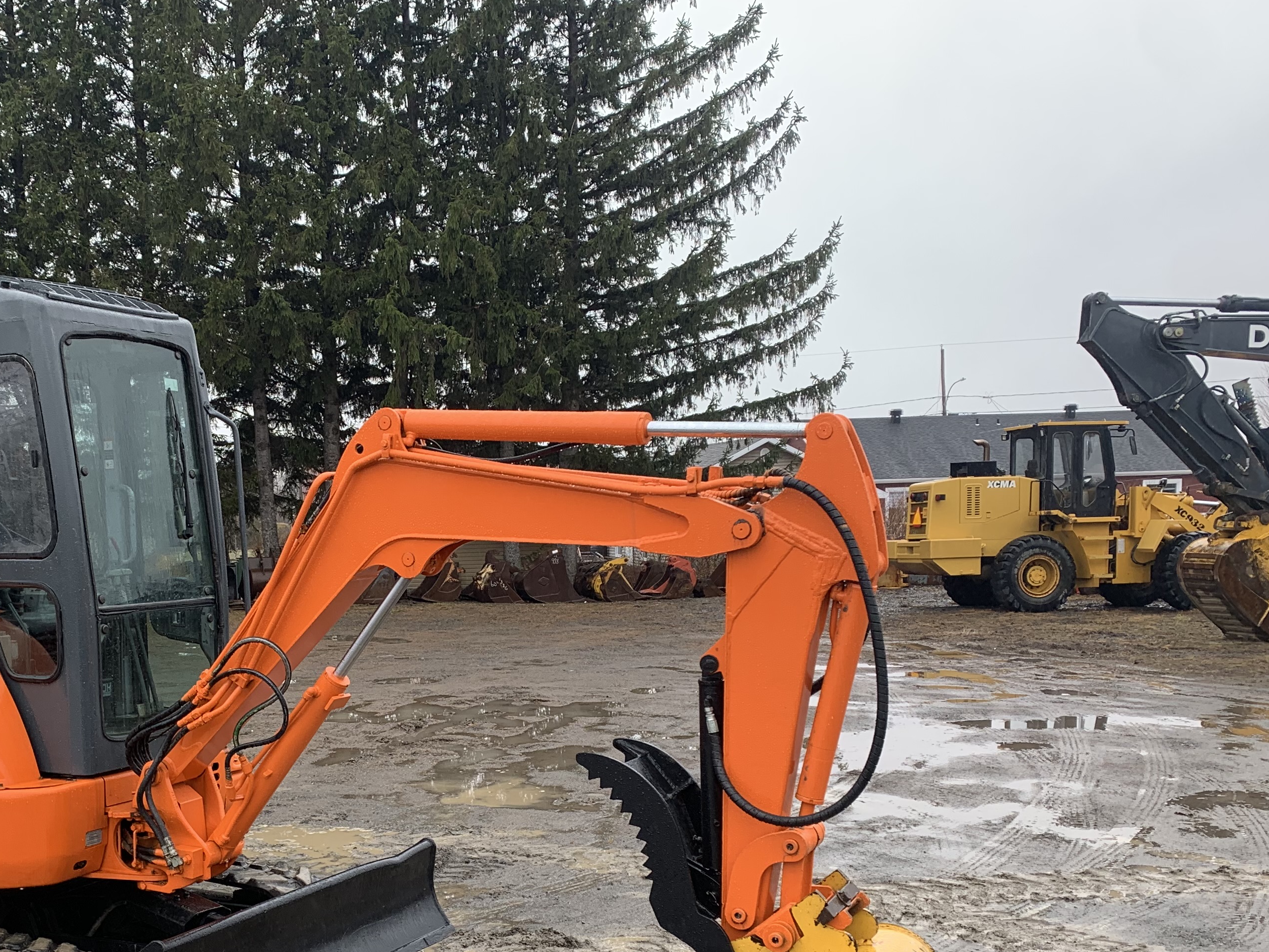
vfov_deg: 34.5
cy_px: 689
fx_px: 1503
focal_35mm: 41
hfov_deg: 44.8
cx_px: 384
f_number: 1.8
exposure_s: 1/229
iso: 25
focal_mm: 4.25
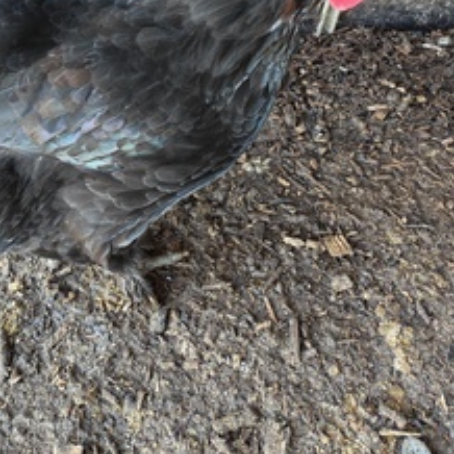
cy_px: 65
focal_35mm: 39
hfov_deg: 42.4
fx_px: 579
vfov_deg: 40.3
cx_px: 158
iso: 1000
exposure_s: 1/71
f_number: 1.9
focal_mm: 6.12
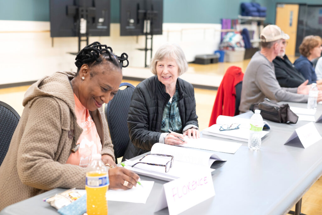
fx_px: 447
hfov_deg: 39.6
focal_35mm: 50
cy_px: 108
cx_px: 161
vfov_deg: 27.0
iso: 1250
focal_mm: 50
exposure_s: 1/100
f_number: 3.2
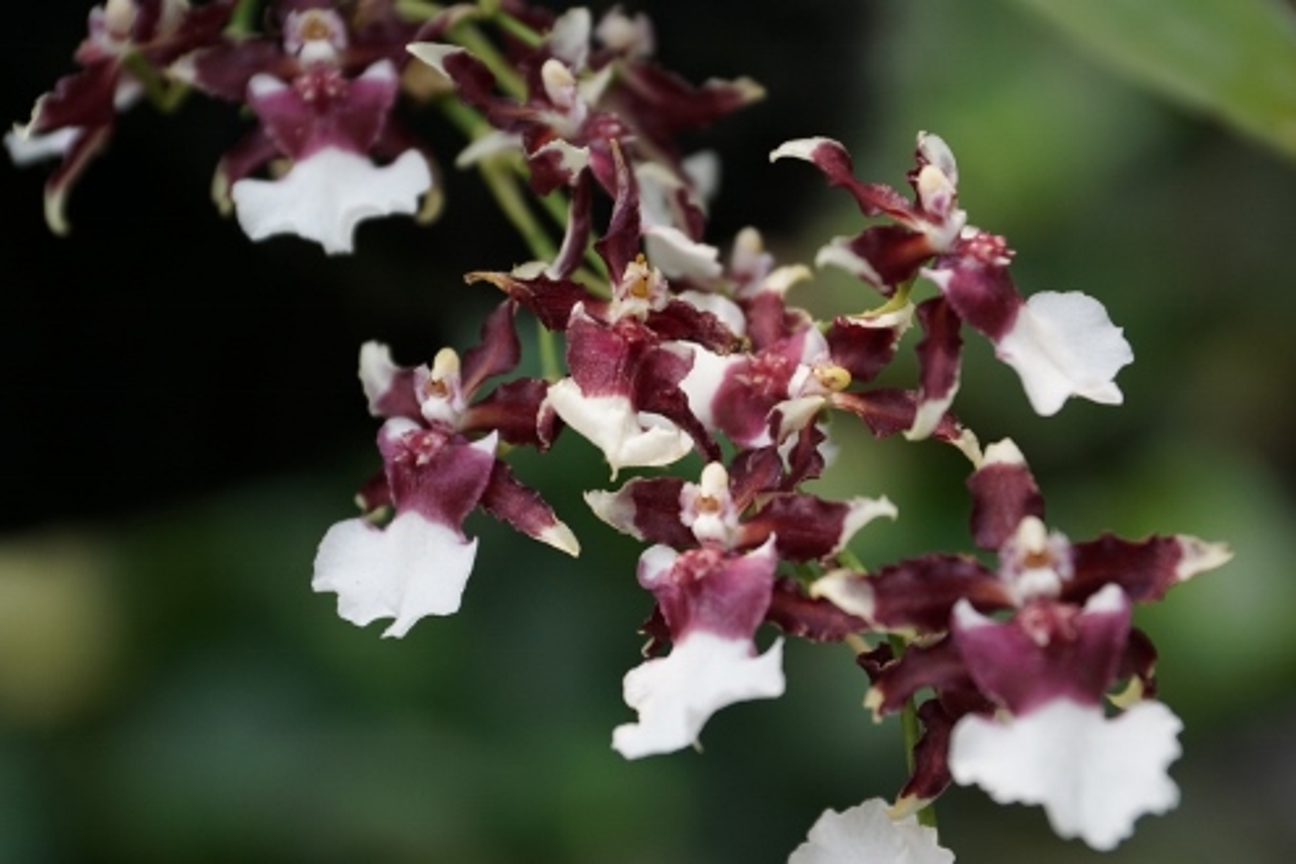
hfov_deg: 15.2
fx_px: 4860
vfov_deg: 10.2
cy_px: 432
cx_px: 648
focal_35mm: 135
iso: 320
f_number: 5.6
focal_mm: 90
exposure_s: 1/160
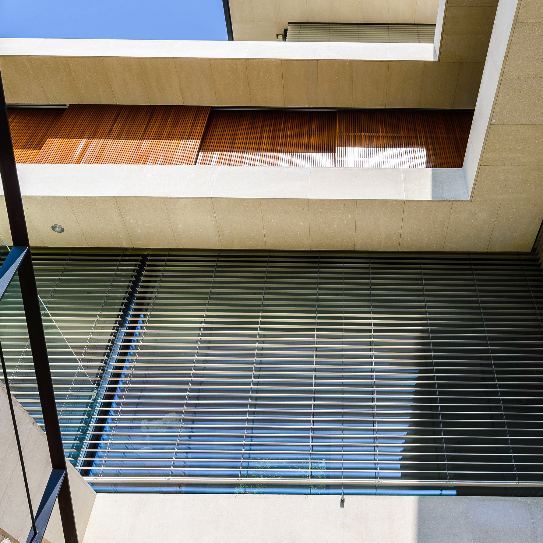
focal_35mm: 30
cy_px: 174
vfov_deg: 52.8
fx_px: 532
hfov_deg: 53.4
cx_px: 339
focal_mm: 15
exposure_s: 1/200
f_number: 9
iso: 100
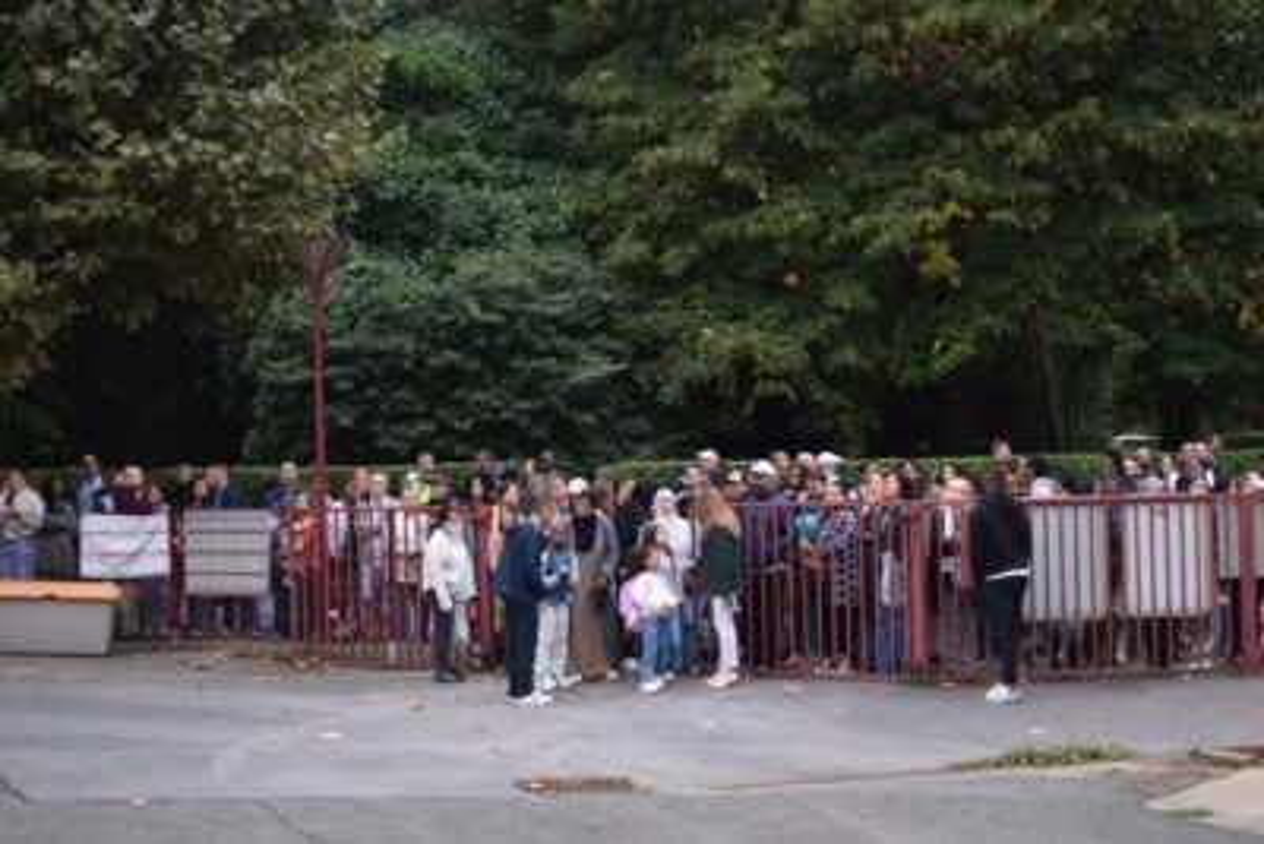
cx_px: 632
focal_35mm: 60
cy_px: 422
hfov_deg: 33.4
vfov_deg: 22.6
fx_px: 2107
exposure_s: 1/80
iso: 400
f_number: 5.3
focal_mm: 40
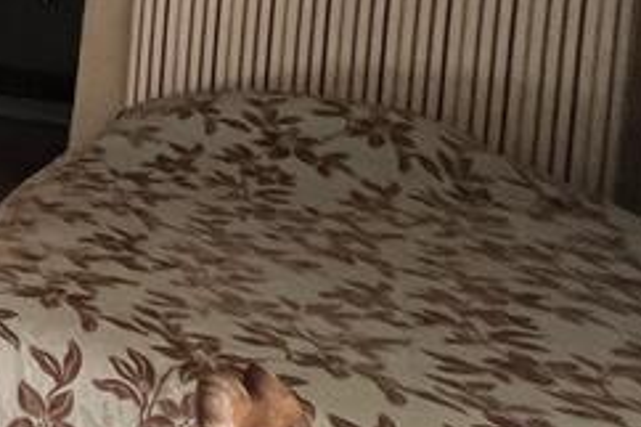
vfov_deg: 19.1
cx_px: -763
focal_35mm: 67
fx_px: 1192
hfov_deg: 17.0
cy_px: -88
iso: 250
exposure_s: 1/99
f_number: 1.8
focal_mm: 1.57
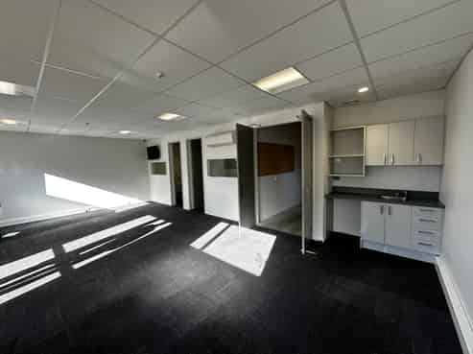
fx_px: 191
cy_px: 177
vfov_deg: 85.6
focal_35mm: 14
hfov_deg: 102.1
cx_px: 236
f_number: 2.2
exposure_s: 1/112
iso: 40
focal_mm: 2.22
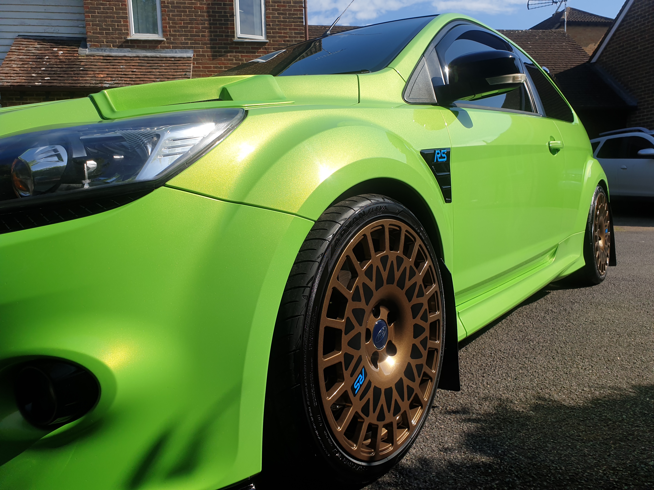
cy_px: 245
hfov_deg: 67.3
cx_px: 327
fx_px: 491
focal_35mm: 26
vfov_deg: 53.1
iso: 50
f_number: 2.4
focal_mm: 4.3
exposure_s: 1/1905
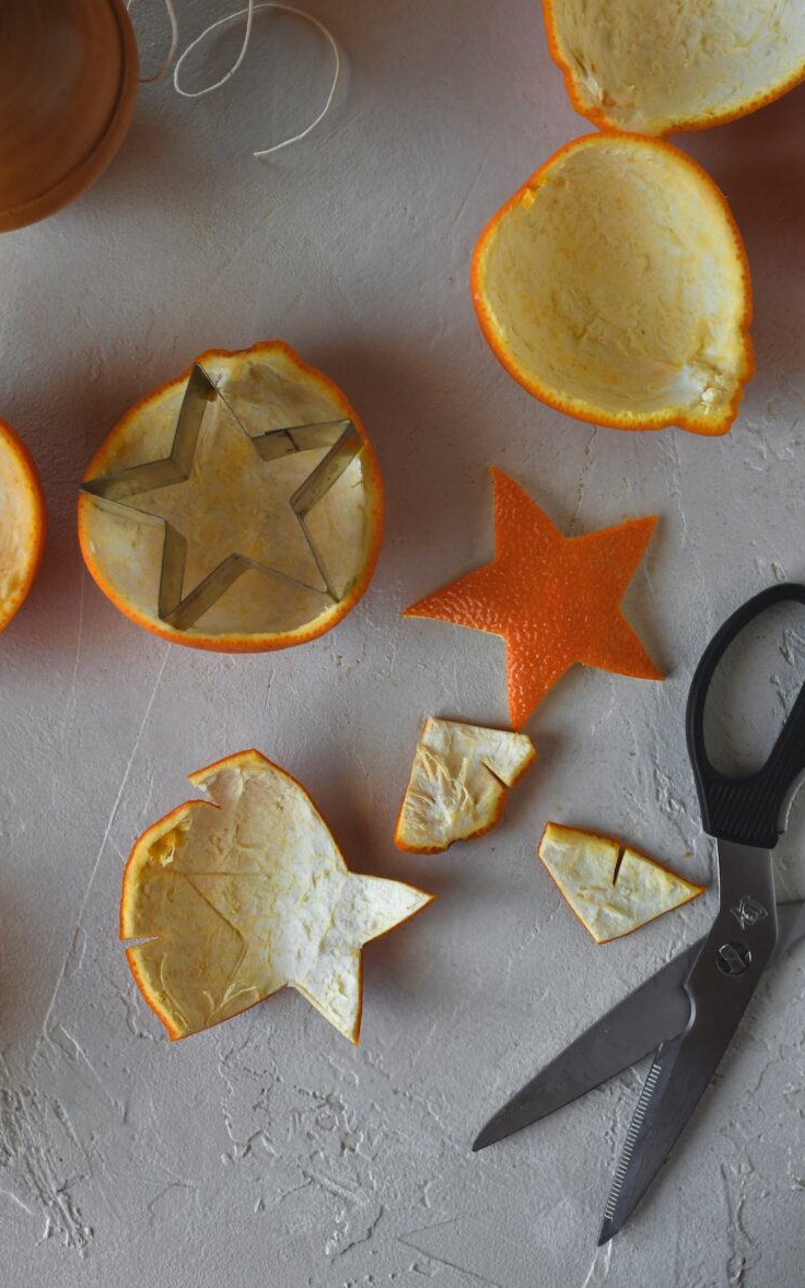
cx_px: 434
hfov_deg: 24.0
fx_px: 1896
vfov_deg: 37.5
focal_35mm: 54
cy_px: 637
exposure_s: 1/125
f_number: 5
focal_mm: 35
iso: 640
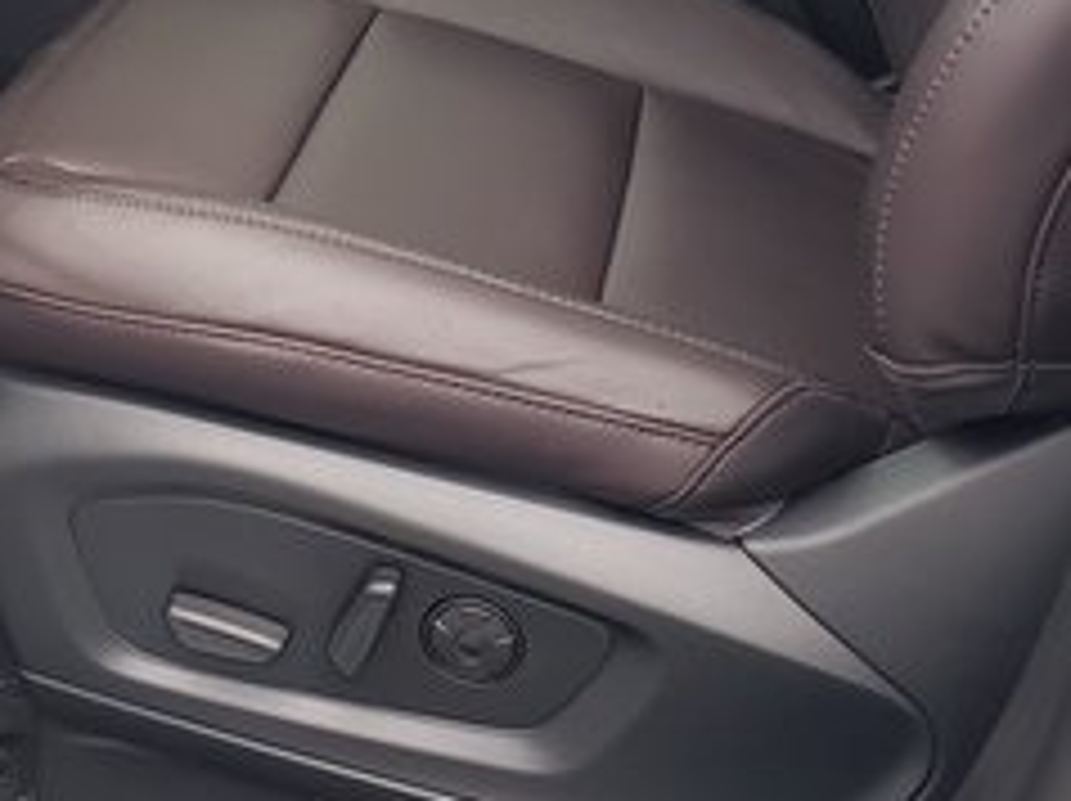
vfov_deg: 20.0
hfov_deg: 27.4
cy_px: -94
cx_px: 243
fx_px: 2164
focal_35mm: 70
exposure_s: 1/44
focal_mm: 4.3
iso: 100
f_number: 2.4
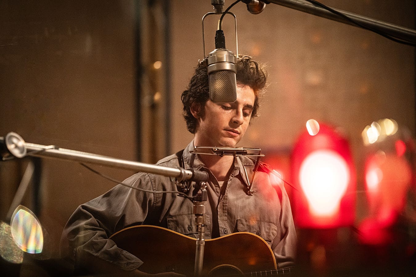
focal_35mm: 164
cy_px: 138
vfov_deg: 8.4
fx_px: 1895
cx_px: 208
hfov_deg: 12.5
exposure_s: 1/160
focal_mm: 164
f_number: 2.8
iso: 3200
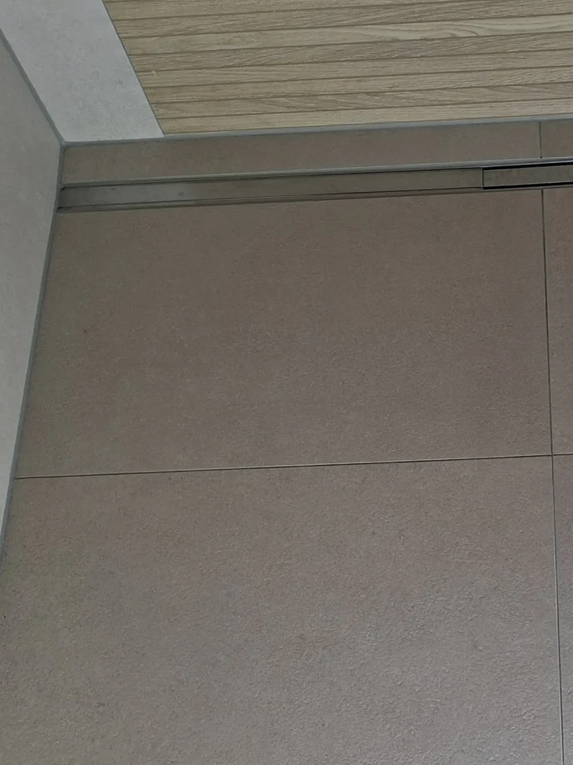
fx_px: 1126
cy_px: 648
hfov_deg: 27.2
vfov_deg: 35.8
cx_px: 549
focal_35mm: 51
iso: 100
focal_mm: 5.54
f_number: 1.8
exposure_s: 1/100
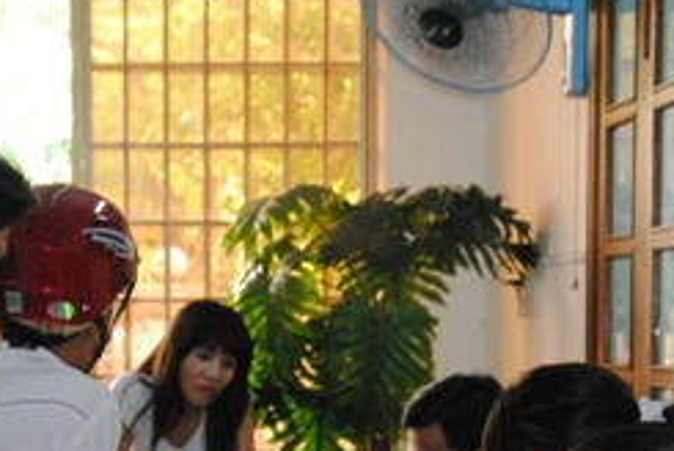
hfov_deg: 14.9
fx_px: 2574
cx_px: 182
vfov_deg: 9.9
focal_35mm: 137
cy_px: 531
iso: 1600
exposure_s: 1/60
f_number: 5.6
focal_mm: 35
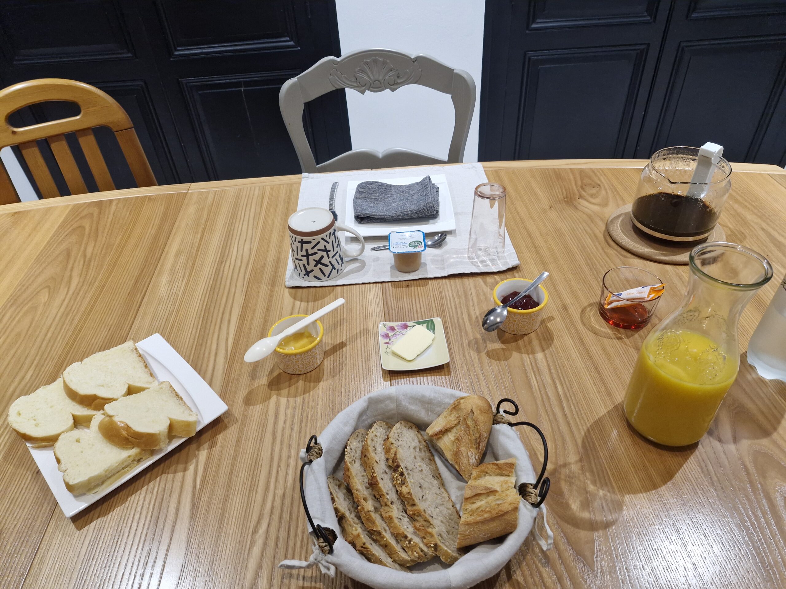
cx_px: 393
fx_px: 522
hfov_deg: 73.9
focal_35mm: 23
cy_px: 294
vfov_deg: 58.9
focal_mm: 5.54
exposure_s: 1/100
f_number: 1.8
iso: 80
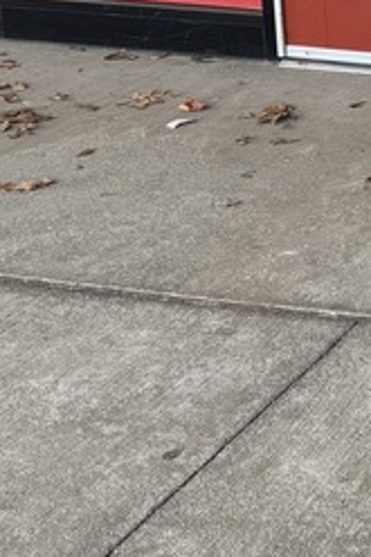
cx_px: 724
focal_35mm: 103
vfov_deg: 19.6
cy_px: 106
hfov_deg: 11.9
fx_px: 1594
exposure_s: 1/121
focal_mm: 6.76
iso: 160
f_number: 1.78
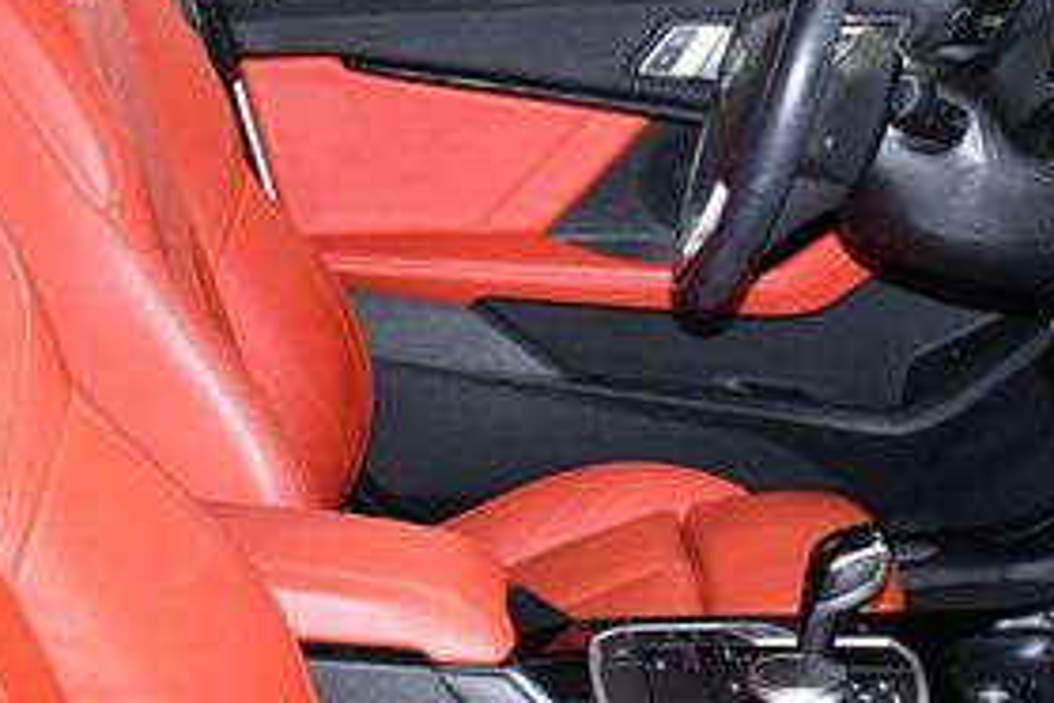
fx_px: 1815
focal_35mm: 62
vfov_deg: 21.6
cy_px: 117
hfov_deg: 32.4
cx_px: 582
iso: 2500
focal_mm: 18
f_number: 8
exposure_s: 1/250
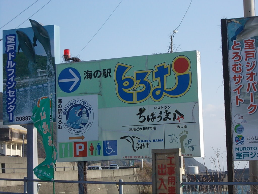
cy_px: 97
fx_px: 716
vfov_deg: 15.4
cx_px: 129
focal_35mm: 96
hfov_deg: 20.4
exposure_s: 1/500
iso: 125
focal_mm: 13.6
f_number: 5.3
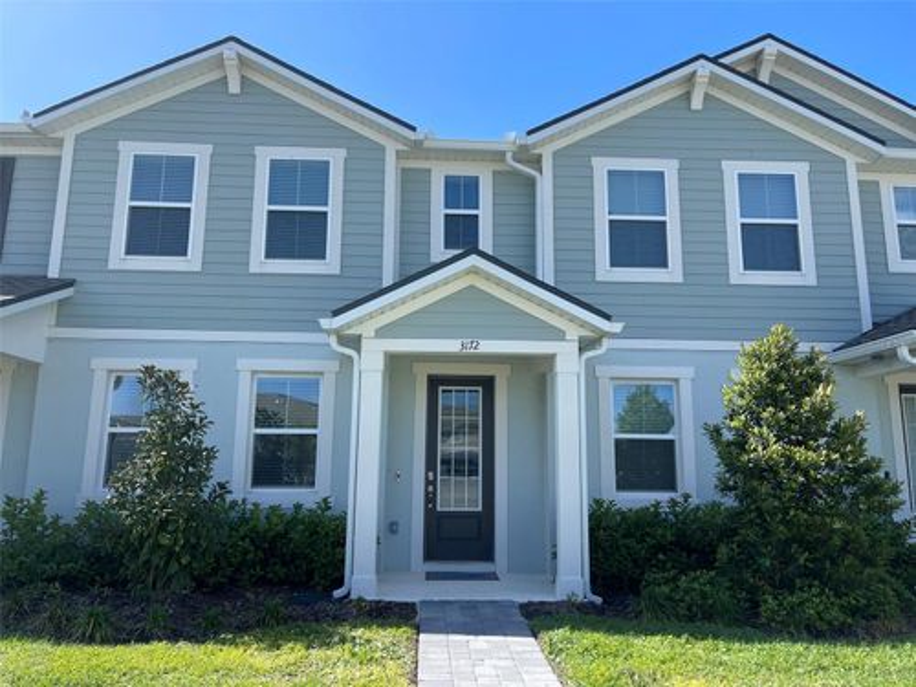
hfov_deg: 67.3
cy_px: 344
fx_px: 688
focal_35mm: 26
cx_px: 458
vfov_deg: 53.1
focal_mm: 5.1
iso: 50
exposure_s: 1/2660
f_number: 1.6
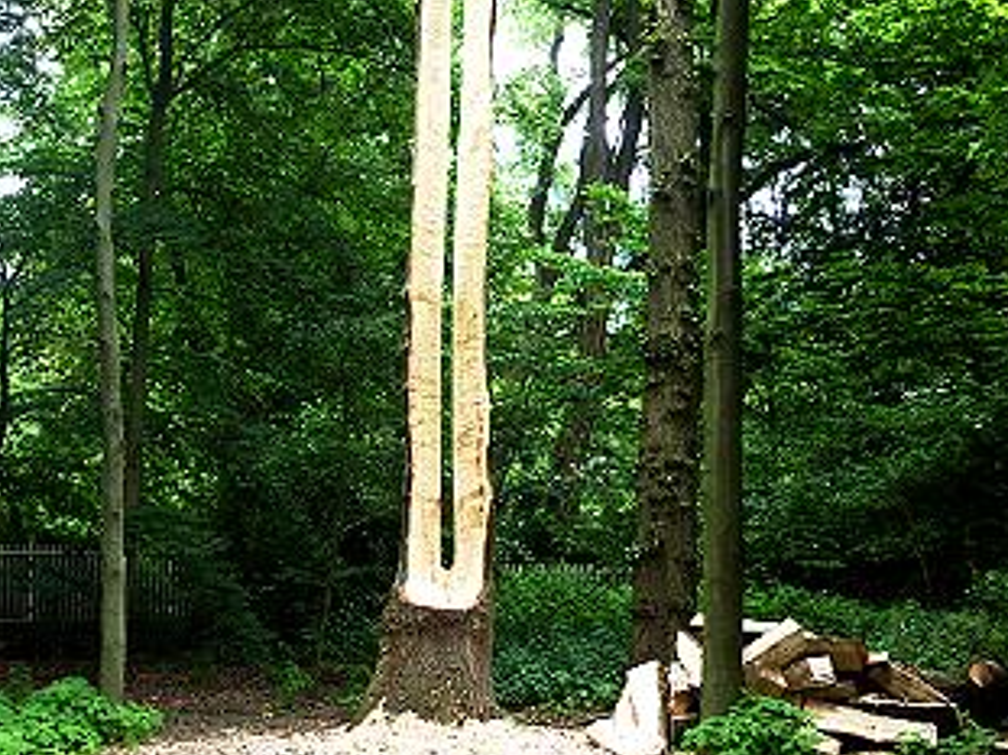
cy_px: 345
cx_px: 405
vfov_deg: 29.1
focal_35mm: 50
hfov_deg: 38.1
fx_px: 1455
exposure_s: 1/30
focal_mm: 6.1
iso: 125
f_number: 3.6
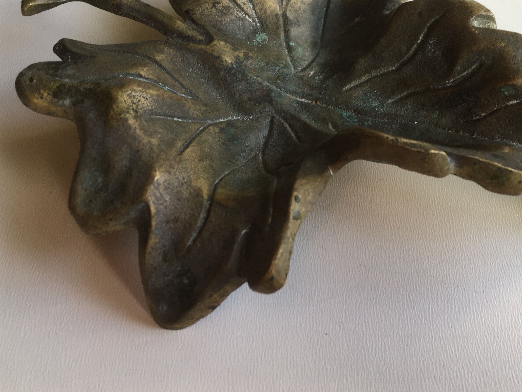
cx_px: 315
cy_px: 154
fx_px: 588
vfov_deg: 36.7
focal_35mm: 39
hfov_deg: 47.6
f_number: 2.2
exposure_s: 1/100
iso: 40
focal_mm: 4.15
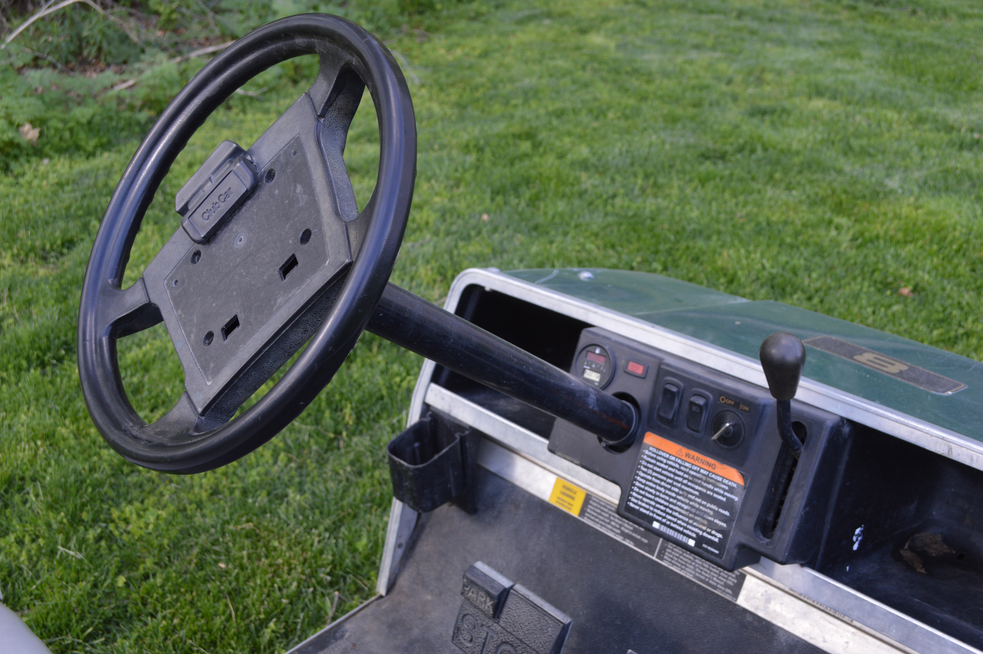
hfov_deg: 49.6
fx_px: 1064
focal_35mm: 39
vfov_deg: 34.1
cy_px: 327
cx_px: 492
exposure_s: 1/125
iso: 280
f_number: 5.6
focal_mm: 26
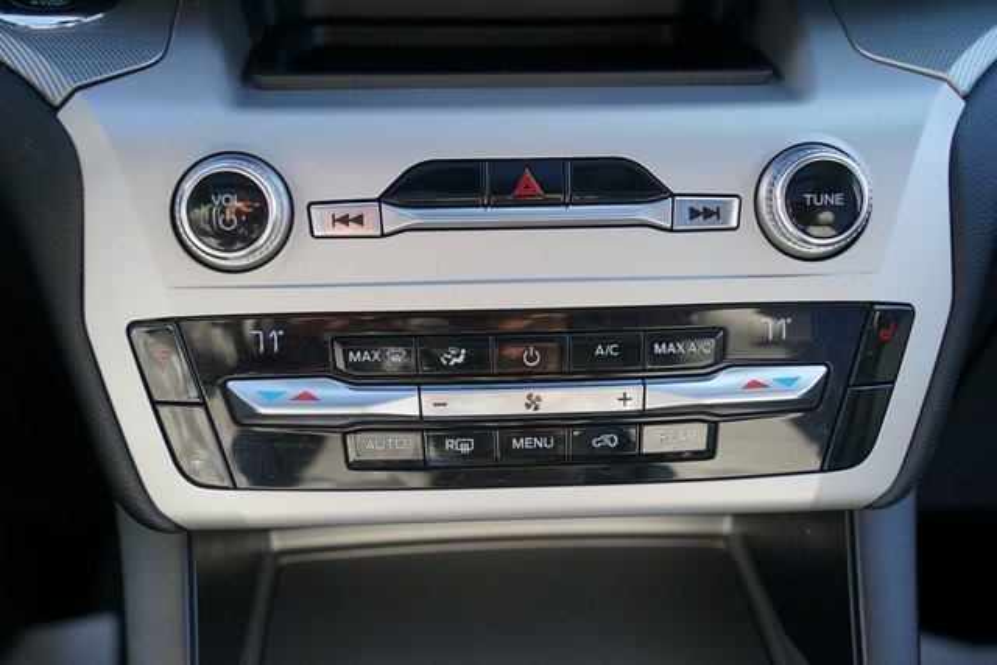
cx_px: 498
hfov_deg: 45.4
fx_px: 1191
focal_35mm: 43
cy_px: 332
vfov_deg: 31.2
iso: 250
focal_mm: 43
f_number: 4
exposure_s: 1/160
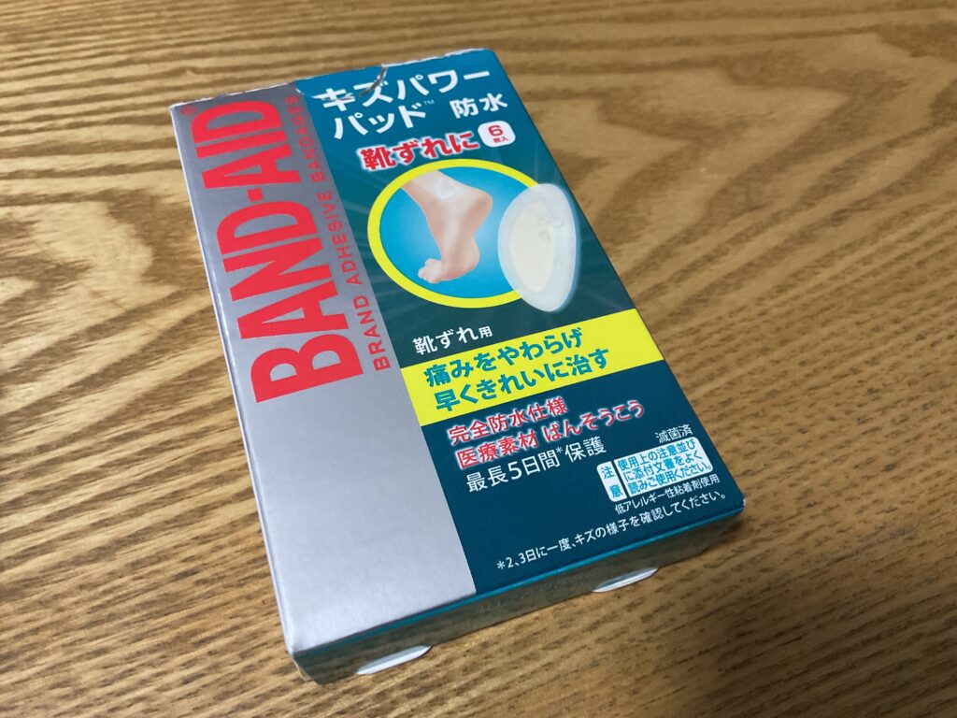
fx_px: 802
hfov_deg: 61.7
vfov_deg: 48.2
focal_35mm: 29
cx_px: 478
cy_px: 359
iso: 250
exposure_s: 1/60
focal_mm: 3
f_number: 1.8
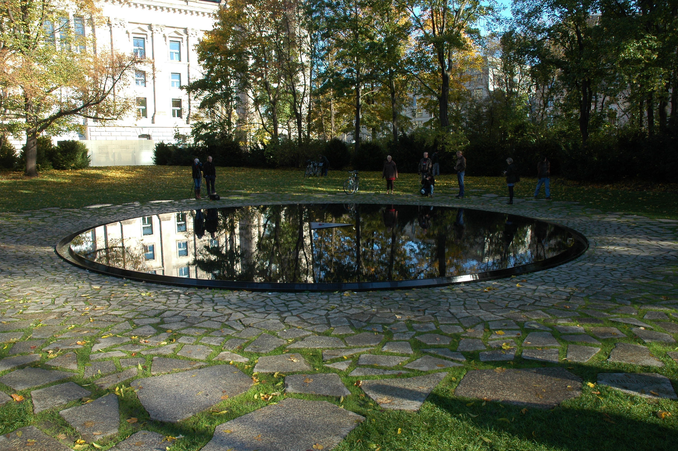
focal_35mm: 27
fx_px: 508
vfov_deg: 47.8
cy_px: 226
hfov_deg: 67.4
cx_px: 339
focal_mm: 18
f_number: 9
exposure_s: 1/100
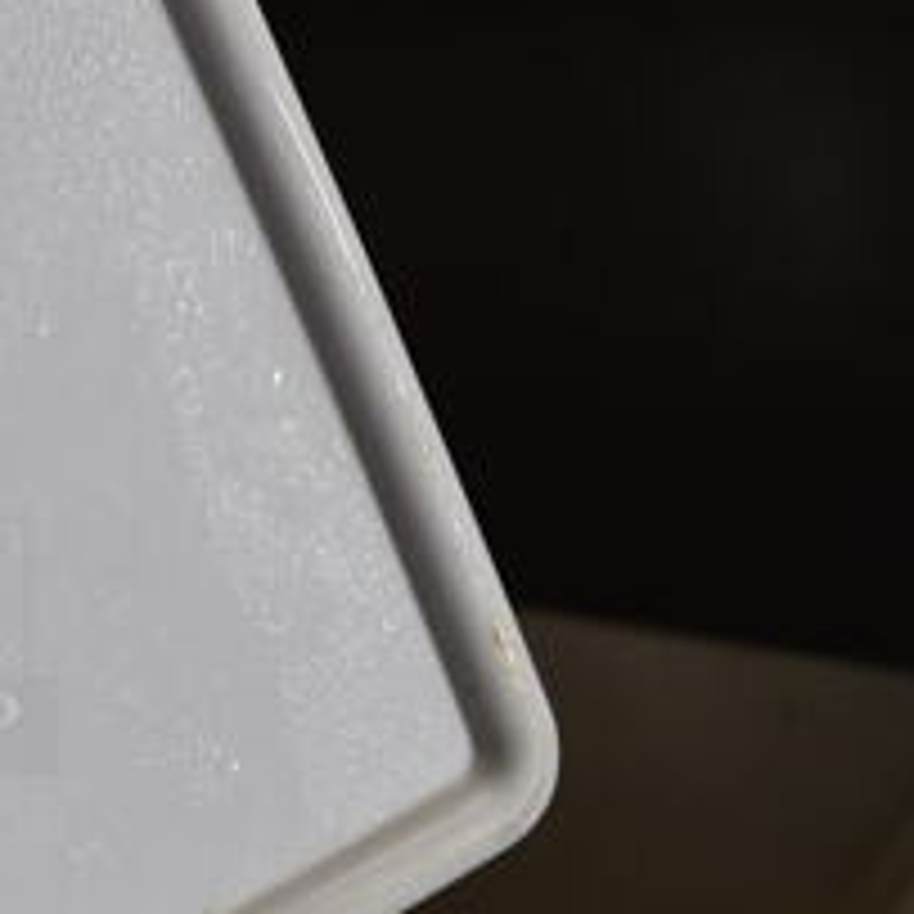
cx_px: -441
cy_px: 536
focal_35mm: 69
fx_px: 2061
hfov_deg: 21.2
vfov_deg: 25.0
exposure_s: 1/60
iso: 400
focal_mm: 18
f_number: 6.3
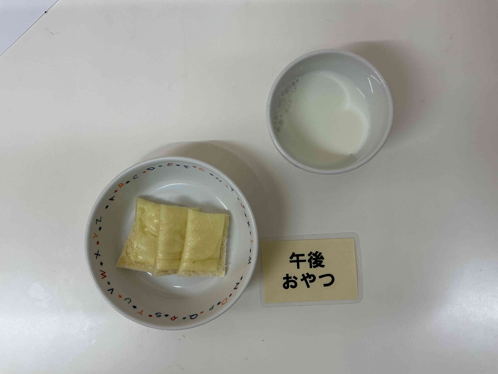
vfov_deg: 48.2
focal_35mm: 29
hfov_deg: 61.7
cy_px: 187
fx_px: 417
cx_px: 249
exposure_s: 1/120
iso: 64
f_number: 1.8
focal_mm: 3
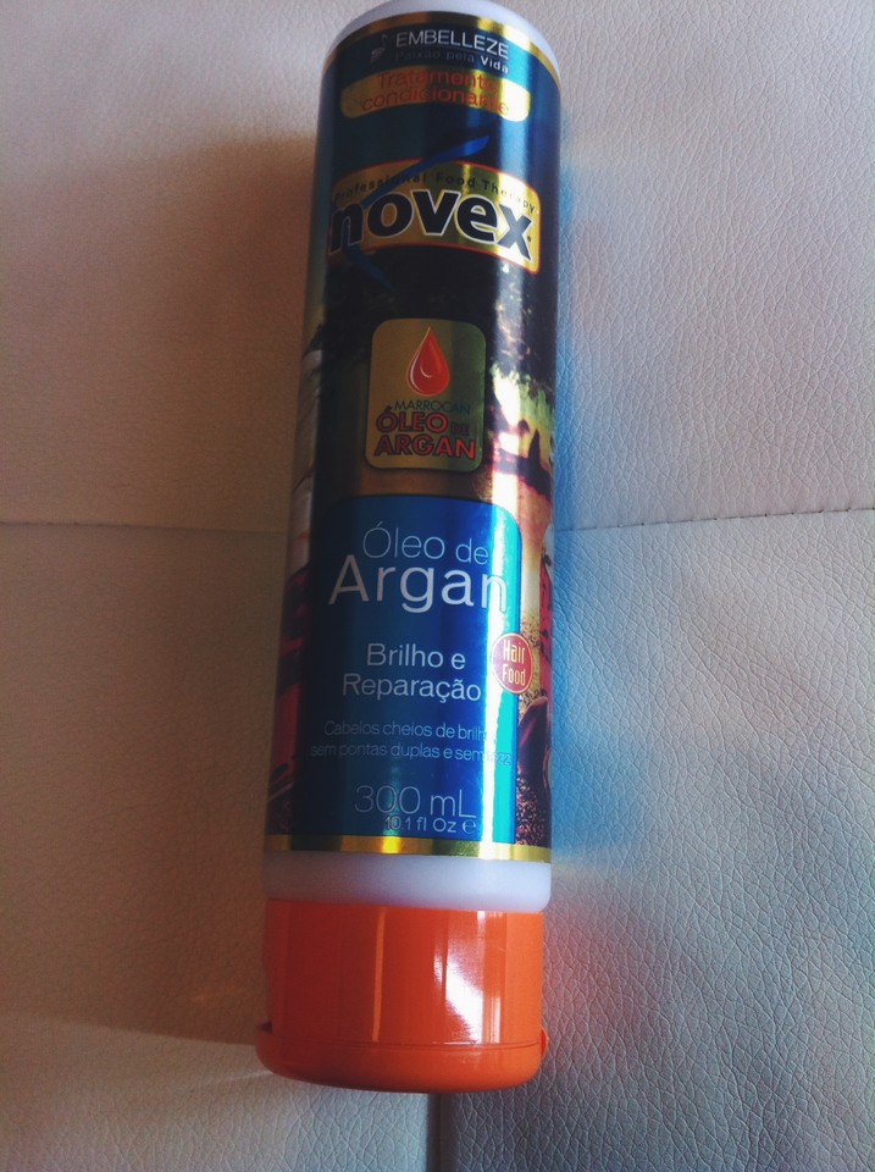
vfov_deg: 52.7
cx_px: 438
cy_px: 586
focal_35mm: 35
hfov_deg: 40.6
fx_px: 1183
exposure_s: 1/20
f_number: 2.8
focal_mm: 3.85
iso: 80
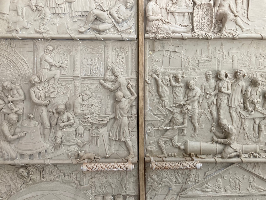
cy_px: 100
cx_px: 133
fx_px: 215
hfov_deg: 63.4
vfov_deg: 49.7
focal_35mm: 28
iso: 100
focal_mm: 3.99
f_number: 1.8
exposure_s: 1/50
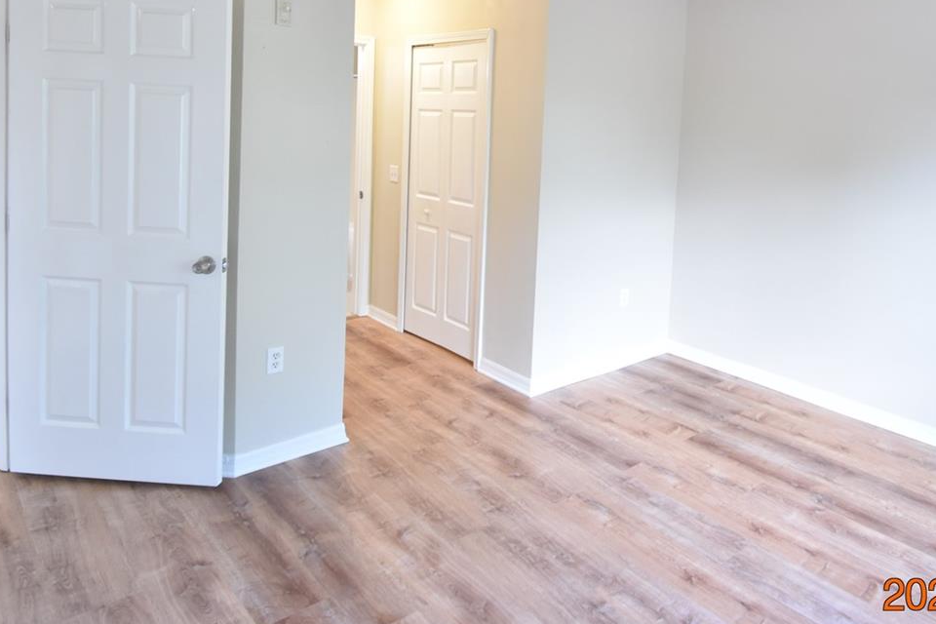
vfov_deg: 49.2
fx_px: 650
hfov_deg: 70.1
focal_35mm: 25
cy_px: 153
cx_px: 596
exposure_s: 1/45
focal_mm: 10
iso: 800
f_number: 3.5
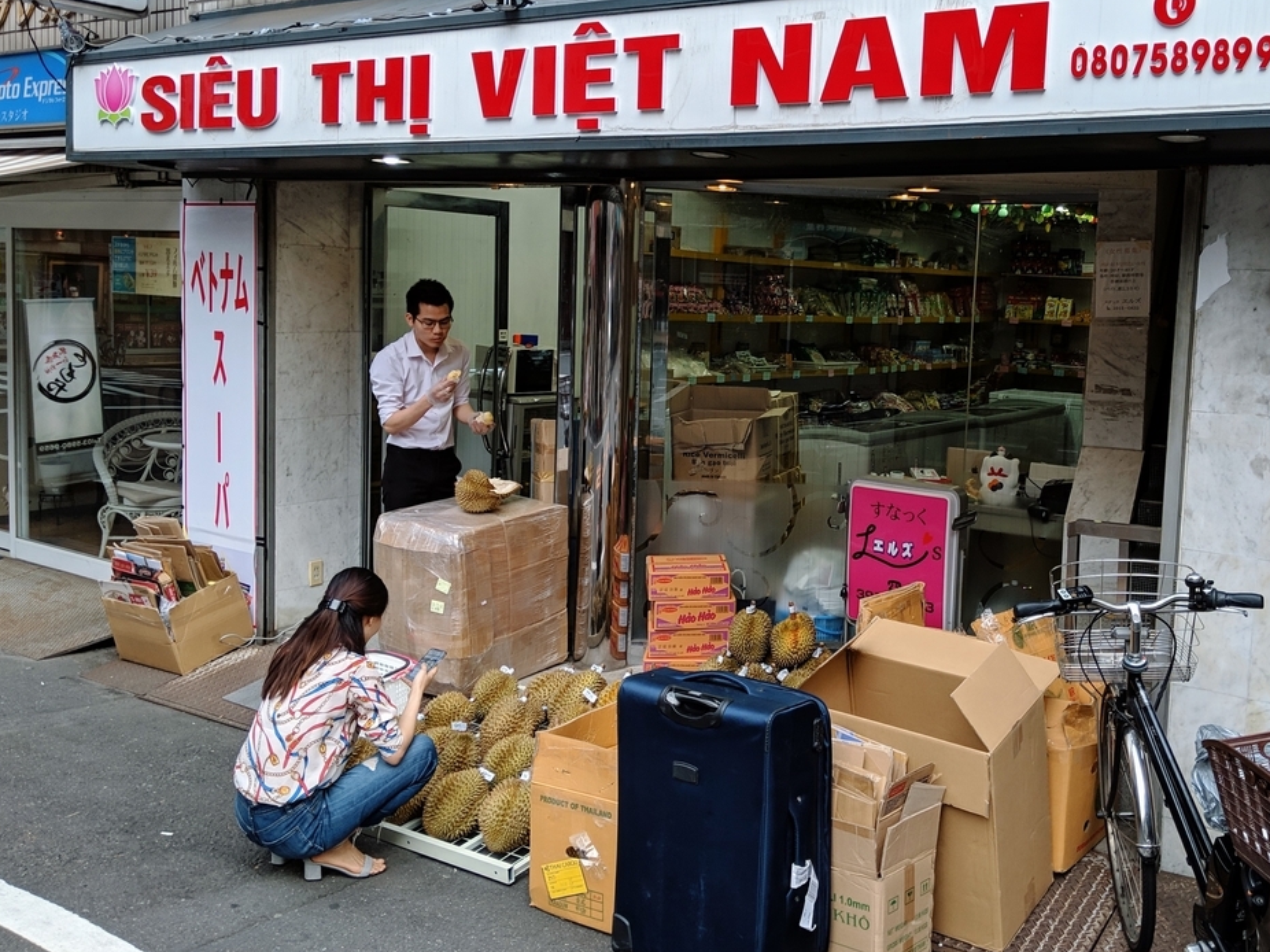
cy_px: 413
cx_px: 772
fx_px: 1284
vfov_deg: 40.6
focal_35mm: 35
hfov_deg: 52.2
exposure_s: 1/173
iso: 50
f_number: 1.8
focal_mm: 4.44
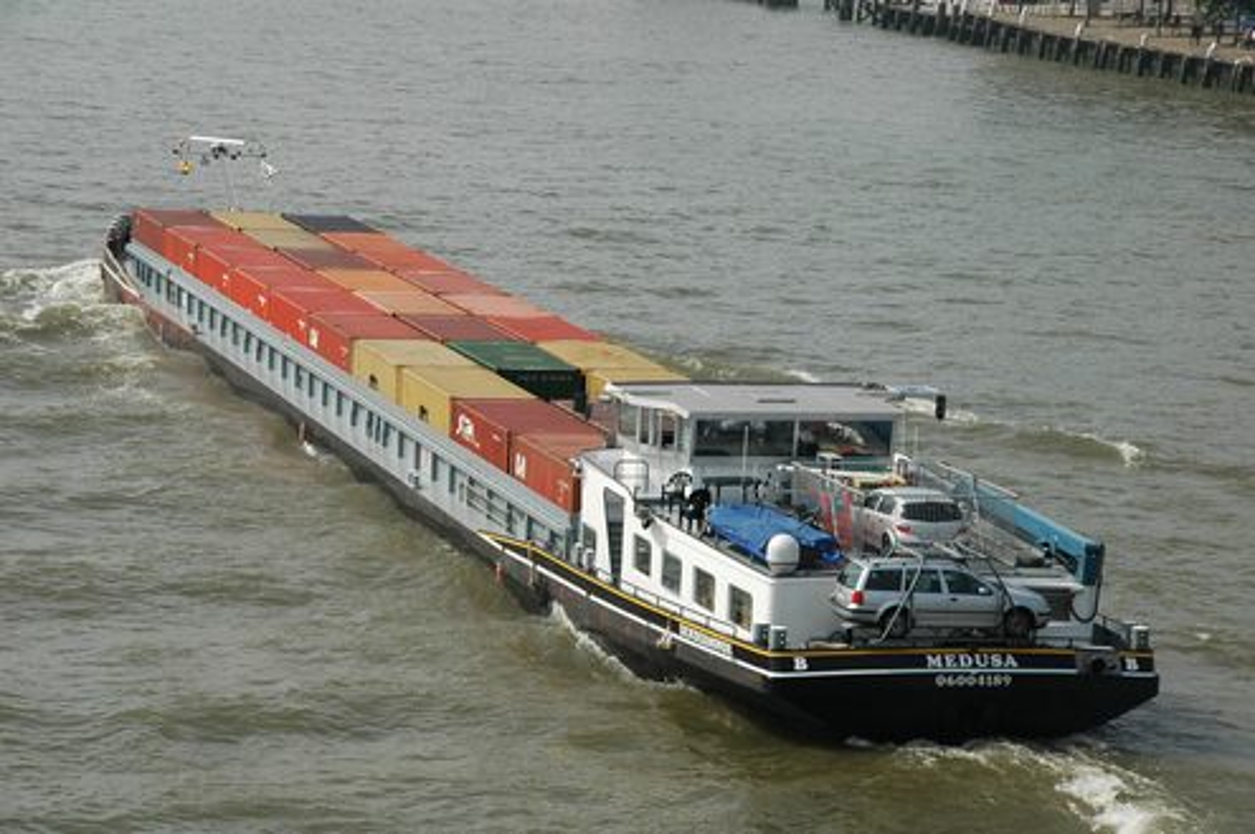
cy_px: 417
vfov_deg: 11.7
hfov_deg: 17.5
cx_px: 628
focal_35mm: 117
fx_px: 4075
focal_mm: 78
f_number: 11
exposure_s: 1/400
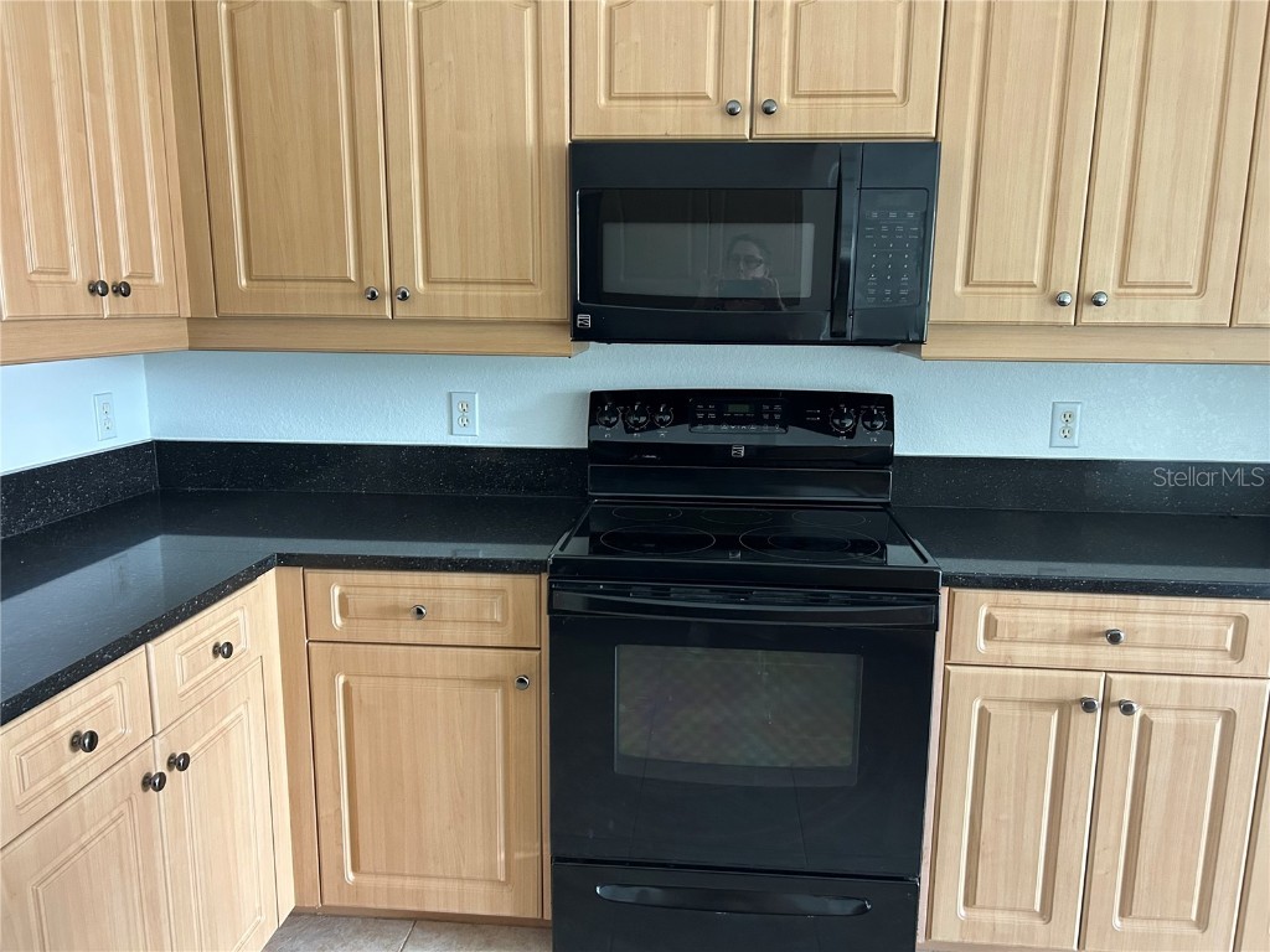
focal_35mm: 26
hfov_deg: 67.3
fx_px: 954
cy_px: 476
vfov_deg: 53.1
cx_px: 635
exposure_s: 1/60
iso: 320
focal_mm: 5.7
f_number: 1.5
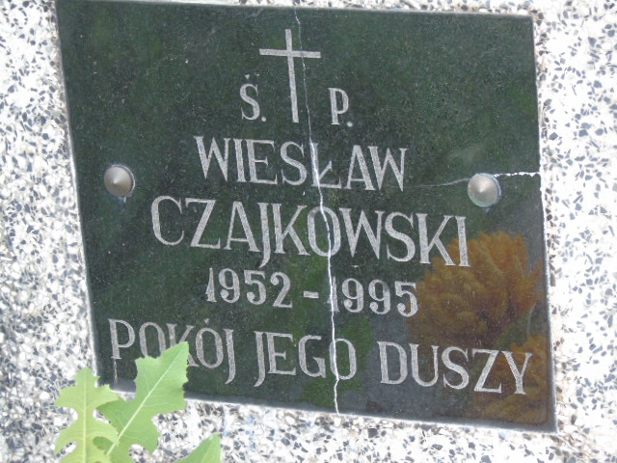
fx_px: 3779
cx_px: 308
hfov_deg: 9.3
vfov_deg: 7.0
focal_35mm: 212
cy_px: 232
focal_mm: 38
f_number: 4.7
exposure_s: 1/125
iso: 320
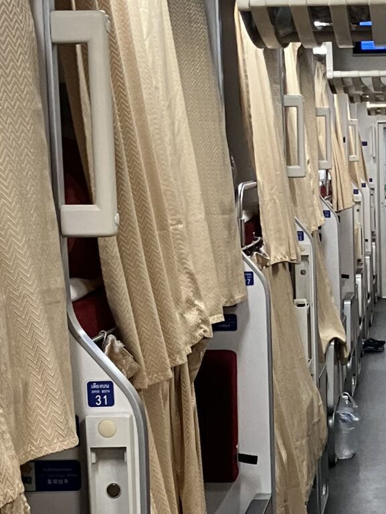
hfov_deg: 15.4
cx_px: 387
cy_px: 313
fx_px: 1398
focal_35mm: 94
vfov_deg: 20.8
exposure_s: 1/60
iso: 160
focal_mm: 3.99
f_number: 1.8
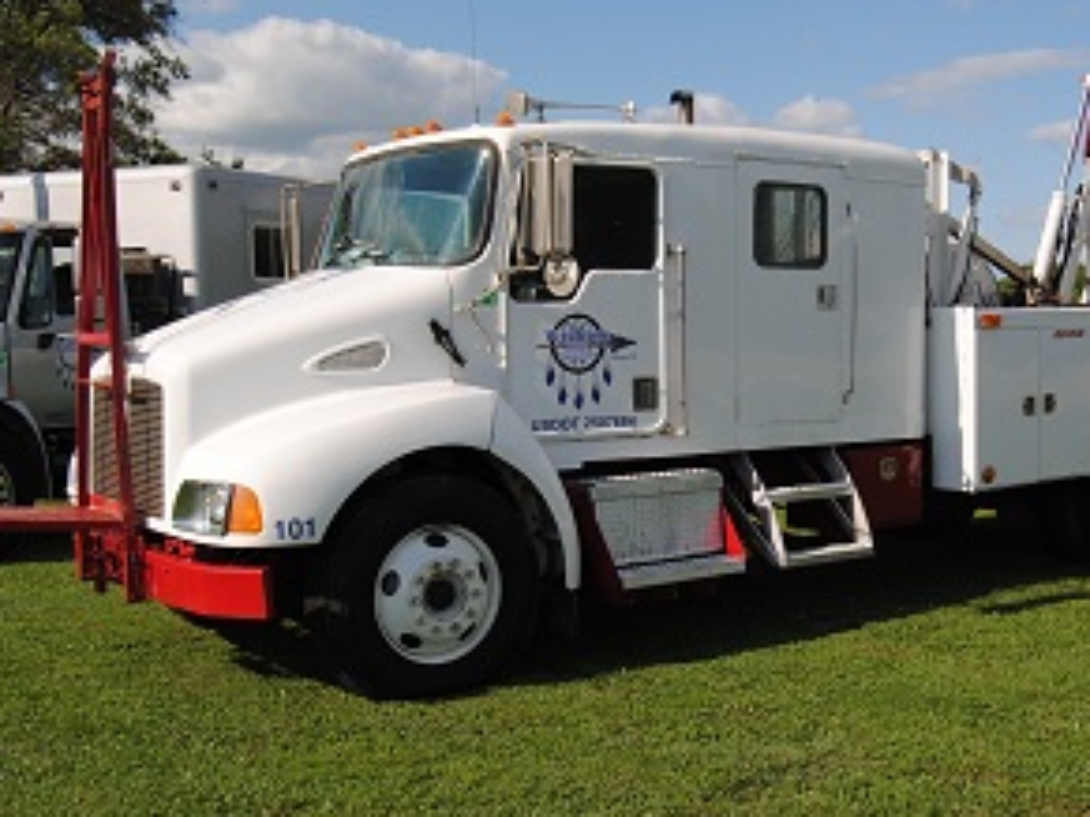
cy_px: 478
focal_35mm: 46
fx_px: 1437
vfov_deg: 31.7
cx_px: 704
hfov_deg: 41.1
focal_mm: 23
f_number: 8
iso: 100
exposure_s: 1/250
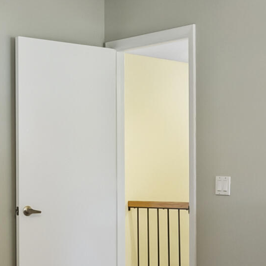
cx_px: 178
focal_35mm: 76
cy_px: 174
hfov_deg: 22.7
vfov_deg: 22.7
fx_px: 661
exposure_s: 1/1.25
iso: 1600
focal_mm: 16
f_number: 8
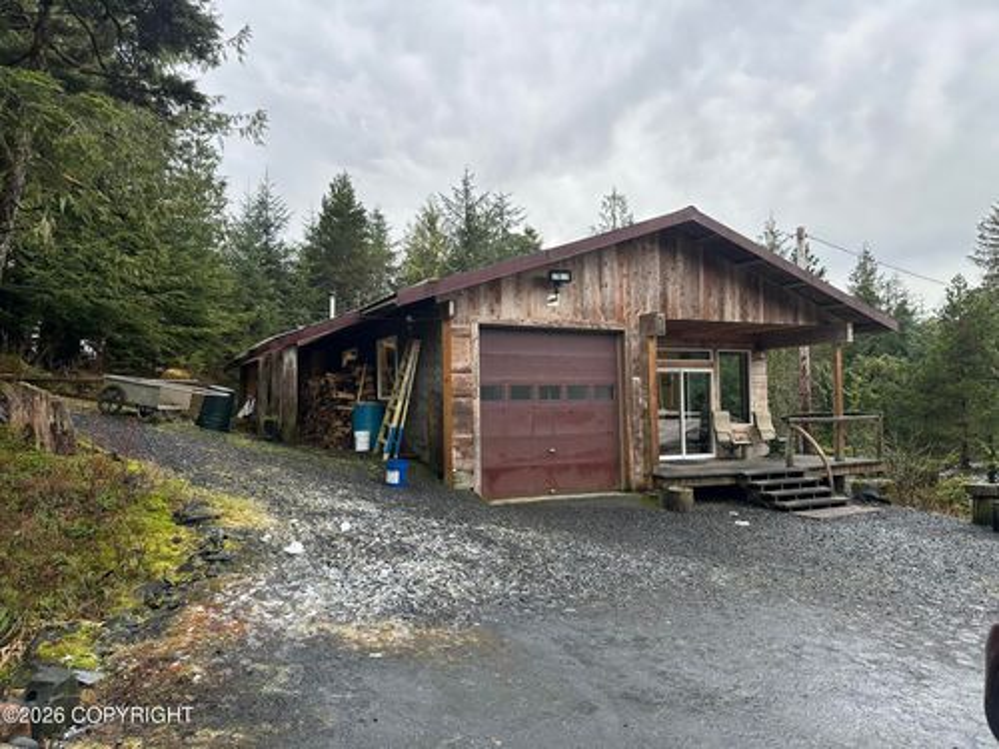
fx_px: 693
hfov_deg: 71.6
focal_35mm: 24
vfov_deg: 56.8
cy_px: 374
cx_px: 500
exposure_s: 1/121
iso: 64
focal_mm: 6.86
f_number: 1.78
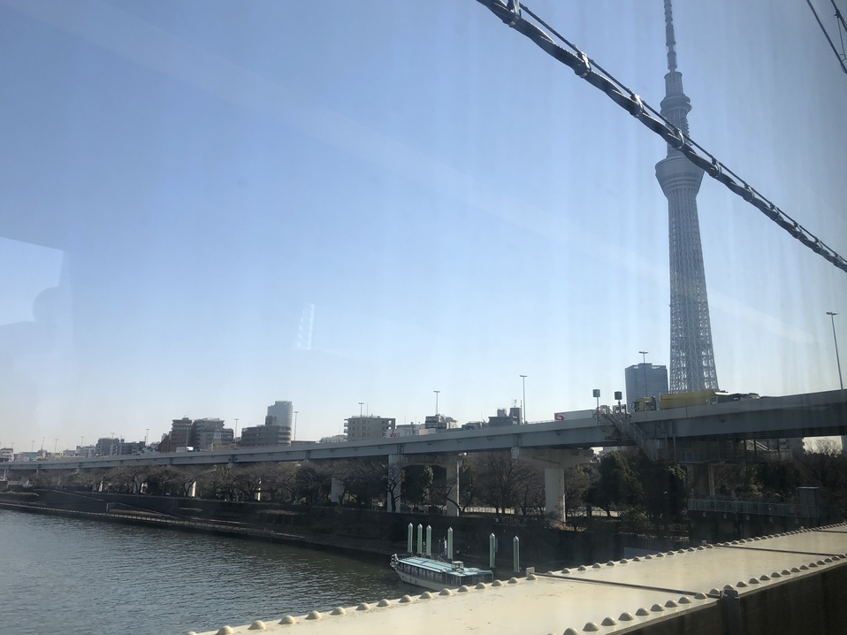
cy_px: 298
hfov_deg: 58.3
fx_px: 758
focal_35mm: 31
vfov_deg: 45.4
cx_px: 451
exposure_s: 1/1600
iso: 20
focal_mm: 3.99
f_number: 1.8
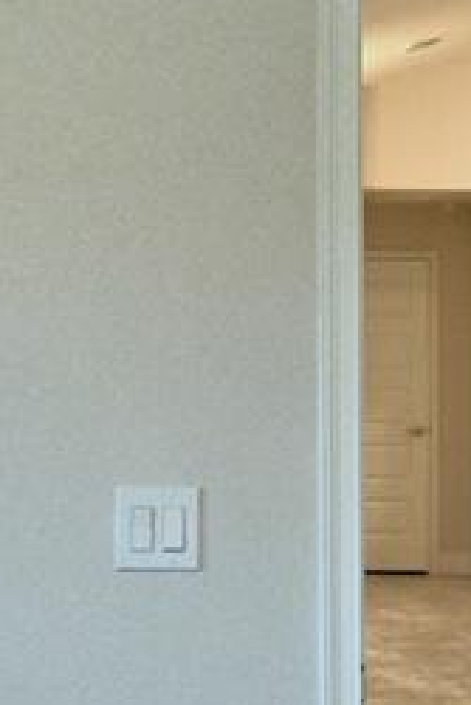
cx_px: -45
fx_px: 1881
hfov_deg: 14.0
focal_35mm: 96
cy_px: 307
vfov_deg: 21.2
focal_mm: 10
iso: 400
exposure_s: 1/50
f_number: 4.5
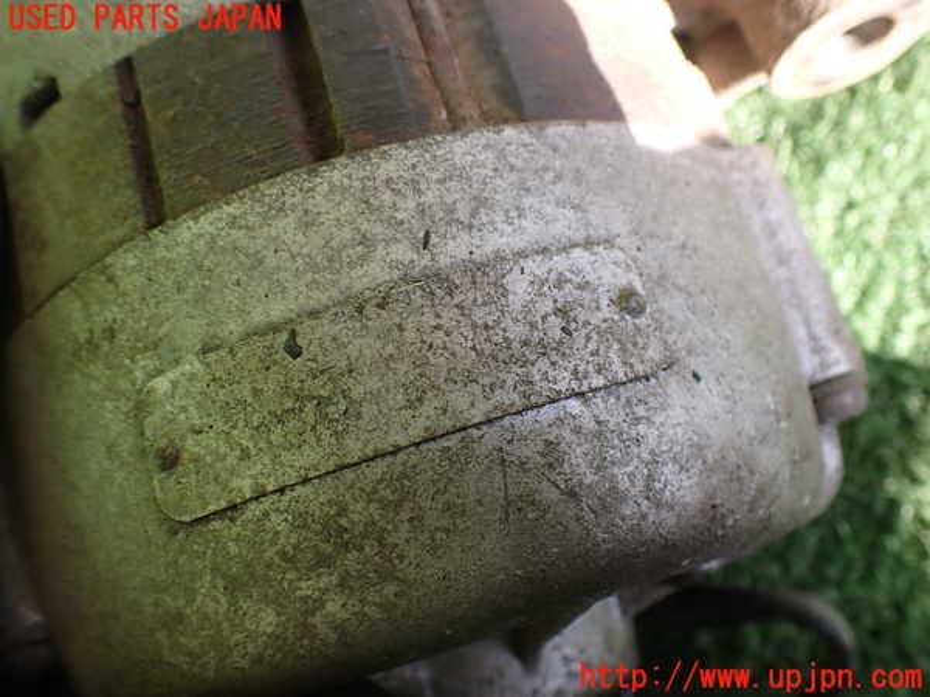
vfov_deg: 46.8
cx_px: 465
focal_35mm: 30
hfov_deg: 60.0
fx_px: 806
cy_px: 348
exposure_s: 1/125
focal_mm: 5.4
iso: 125
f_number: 2.3
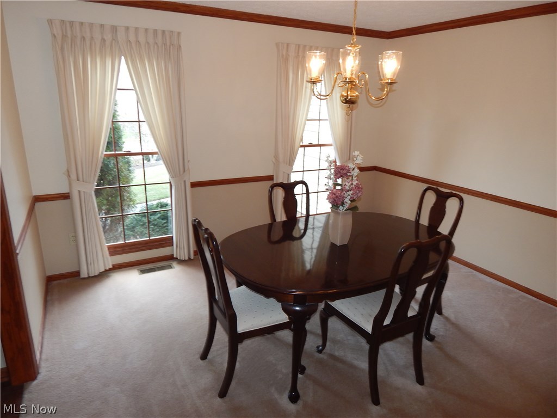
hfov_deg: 76.4
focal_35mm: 22
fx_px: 354
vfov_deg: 61.1
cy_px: 209
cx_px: 278
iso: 125
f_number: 3
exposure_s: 1/40
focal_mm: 4
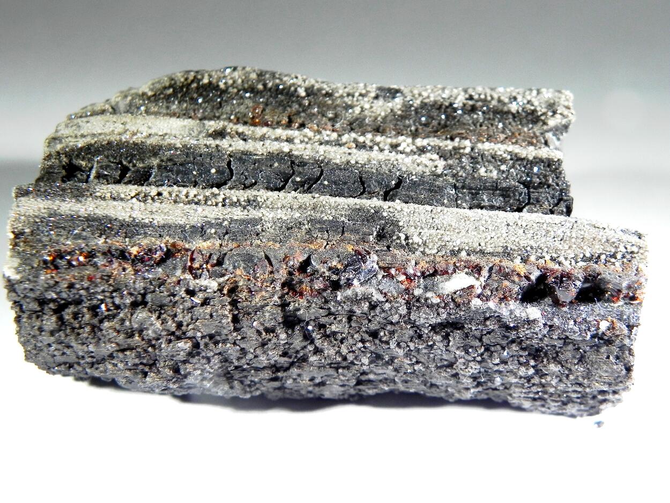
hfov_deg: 36.8
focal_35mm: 52
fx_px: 1007
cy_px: 252
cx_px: 335
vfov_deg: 28.0
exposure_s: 1/48.8
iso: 160
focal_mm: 9.2
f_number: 3.5
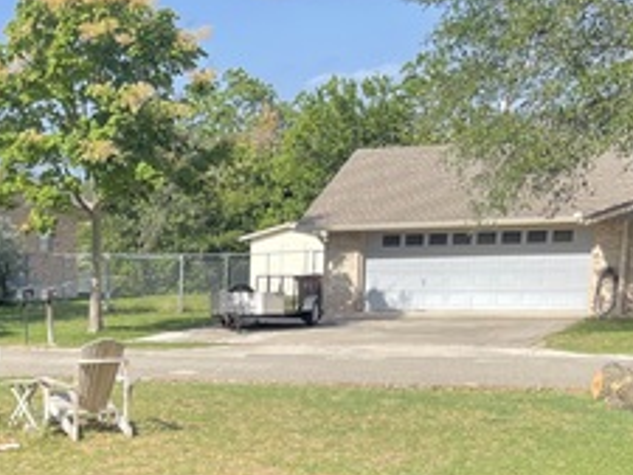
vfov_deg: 19.7
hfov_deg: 24.9
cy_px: 545
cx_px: -110
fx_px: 1299
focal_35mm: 71
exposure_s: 1/1175
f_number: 1.6
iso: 32
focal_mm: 5.1
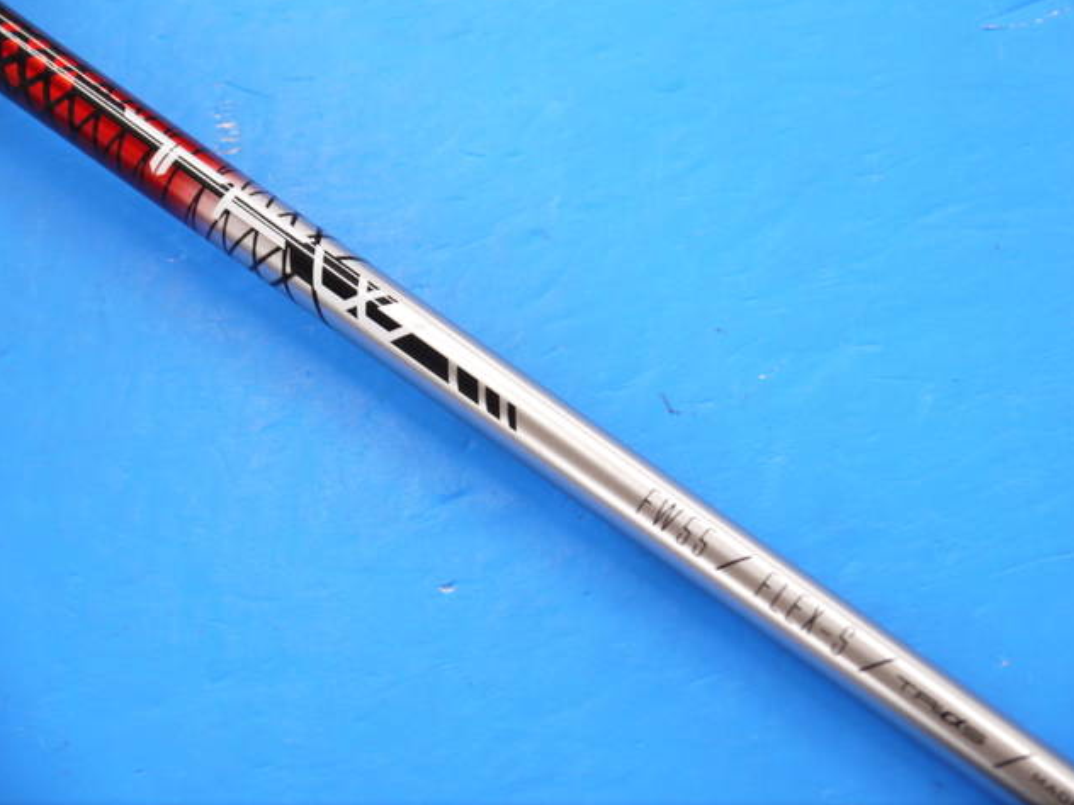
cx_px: 540
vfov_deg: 17.4
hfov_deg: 23.0
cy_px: 399
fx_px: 2637
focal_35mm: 85
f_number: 5.6
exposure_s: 1/80
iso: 640
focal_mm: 42
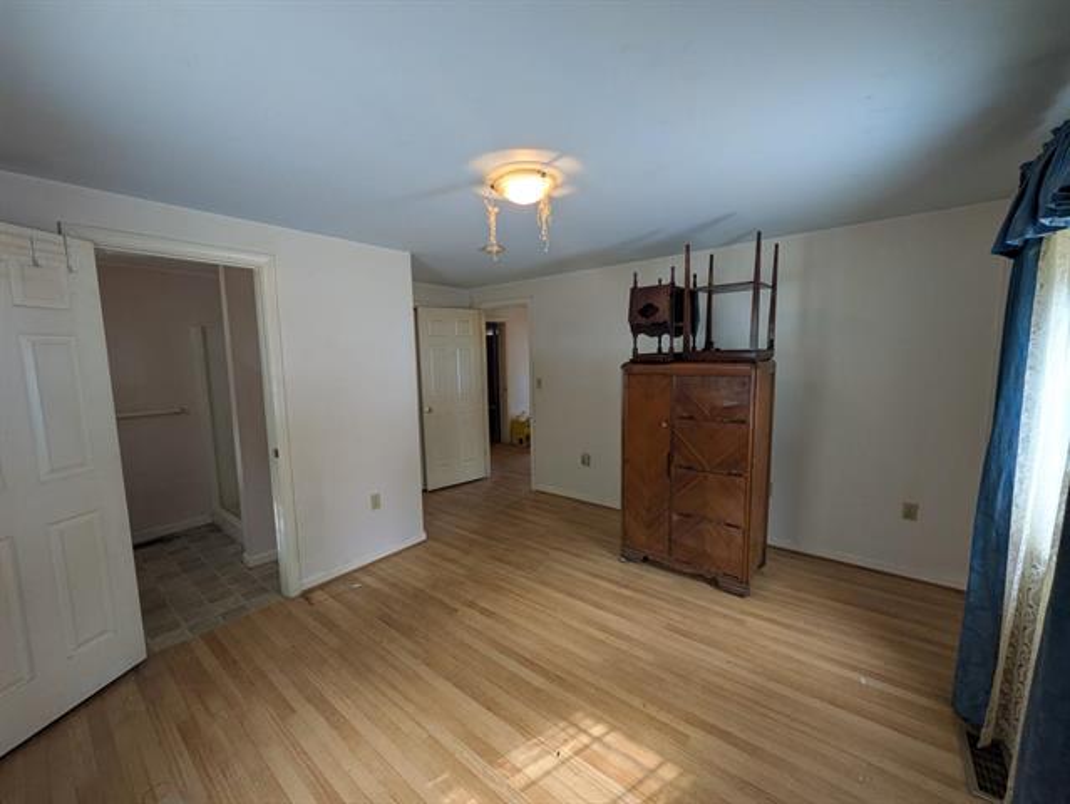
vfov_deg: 85.7
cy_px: 402
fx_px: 433
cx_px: 535
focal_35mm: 14
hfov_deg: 102.0
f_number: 2.2
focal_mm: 1.83
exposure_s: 1/120
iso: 81
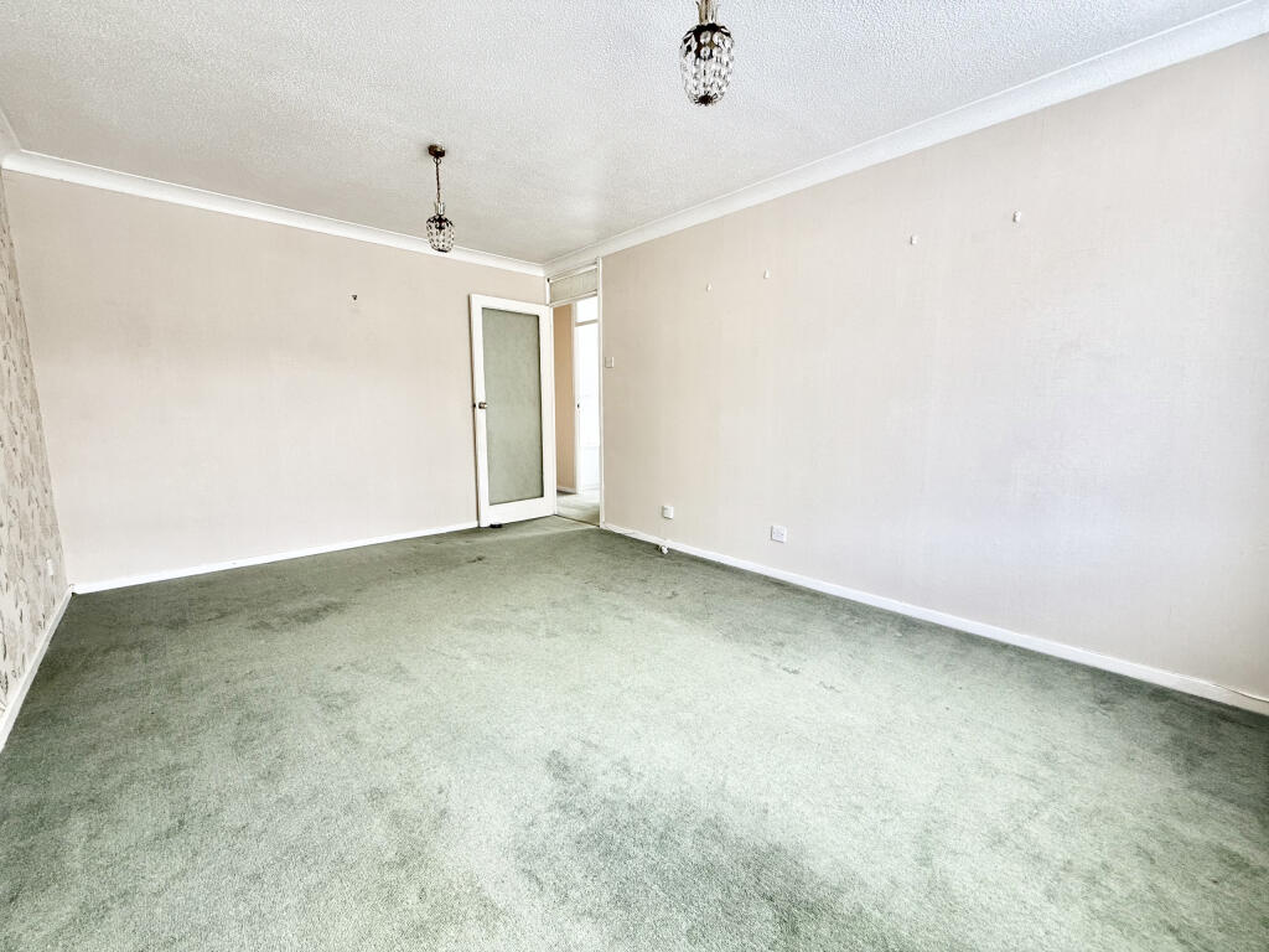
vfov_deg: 85.7
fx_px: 513
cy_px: 476
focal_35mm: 14
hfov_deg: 102.1
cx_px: 634
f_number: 2.2
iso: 125
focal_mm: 2.22
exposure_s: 1/99
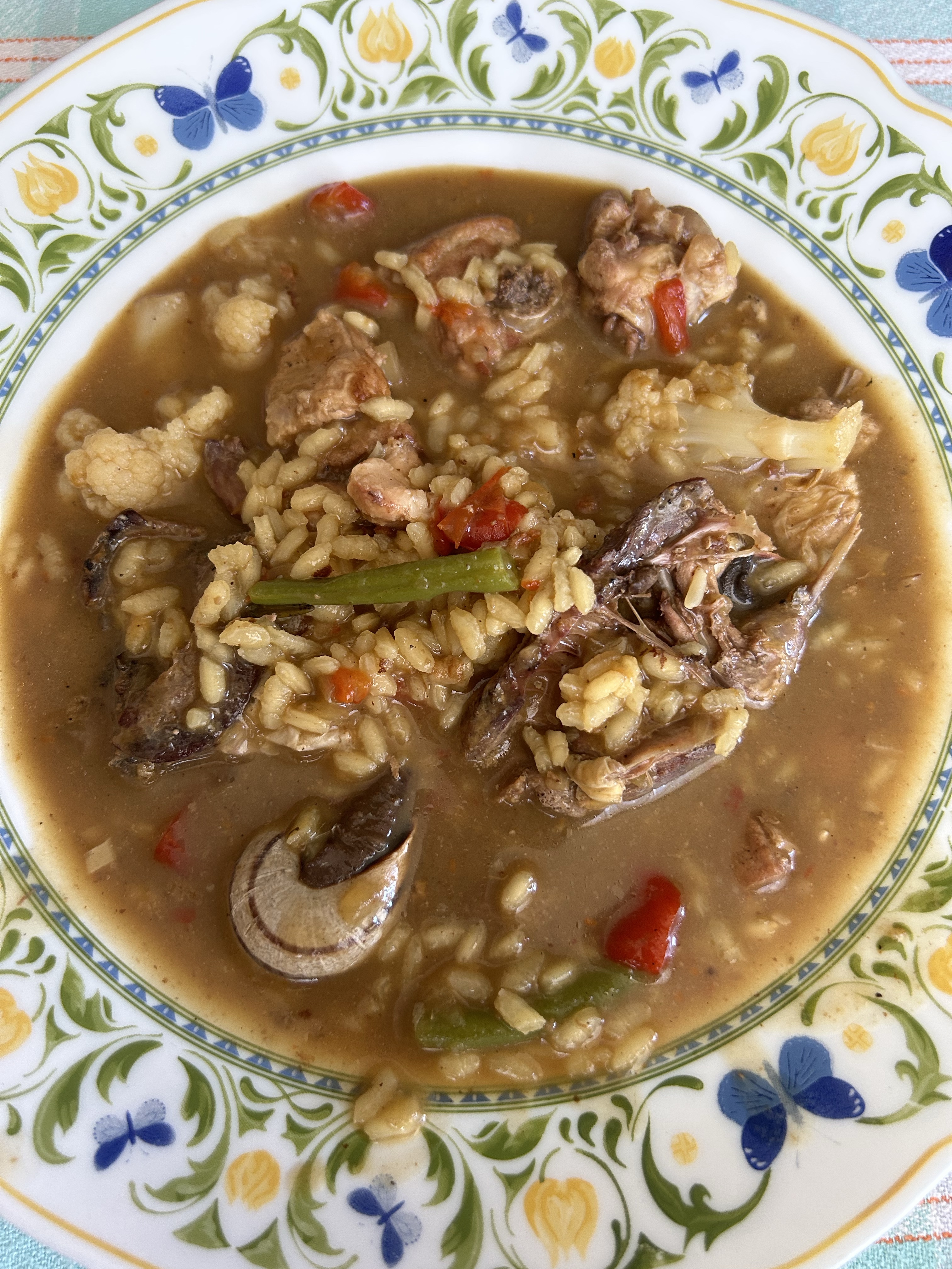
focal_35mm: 26
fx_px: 953
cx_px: 476
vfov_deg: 67.3
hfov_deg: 53.1
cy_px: 634
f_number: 1.5
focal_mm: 5.7
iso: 125
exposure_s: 1/105
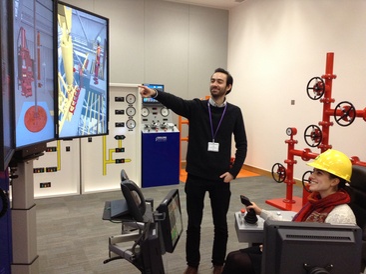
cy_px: 137
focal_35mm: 33
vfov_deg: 42.8
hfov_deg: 55.4
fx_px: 348
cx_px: 183
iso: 80
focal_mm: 3.3
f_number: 2.4
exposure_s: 1/24
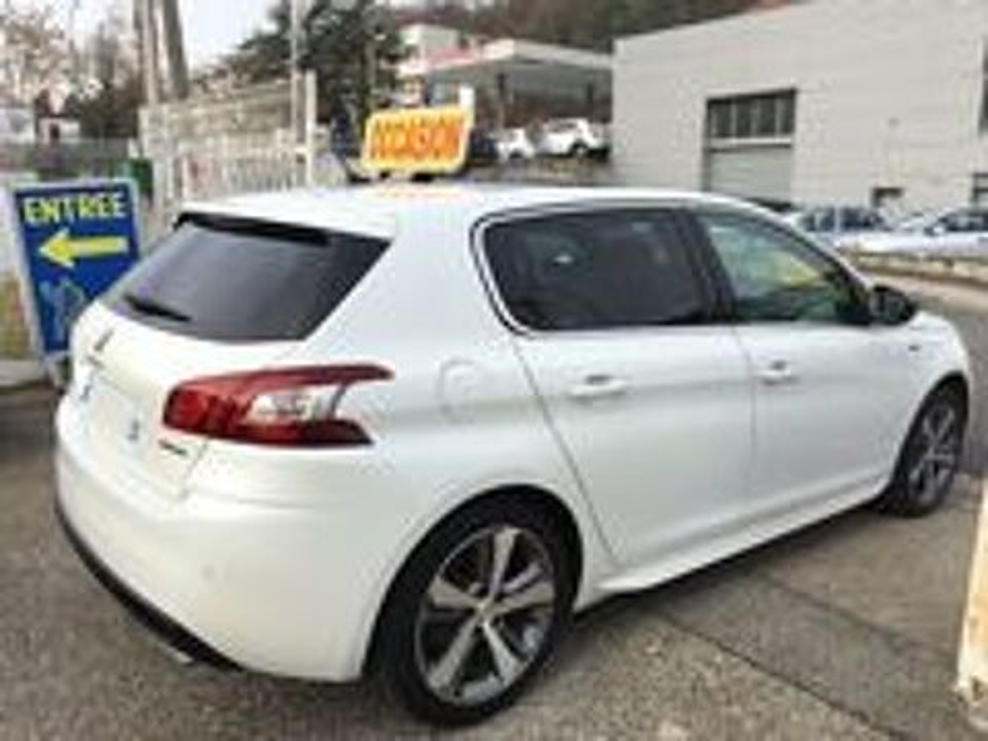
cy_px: 370
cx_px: 494
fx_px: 828
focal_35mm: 29
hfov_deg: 61.7
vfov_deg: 48.2
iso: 25
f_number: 2.2
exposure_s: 1/549
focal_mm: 4.15
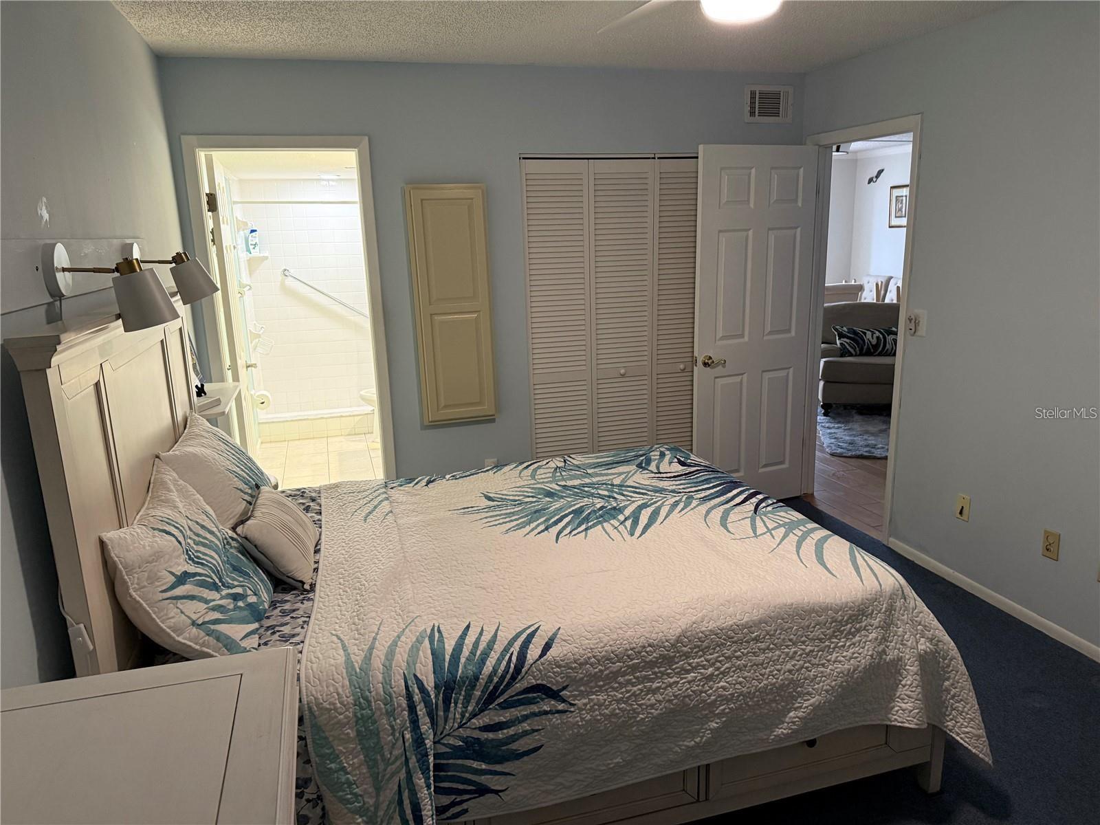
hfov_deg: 71.6
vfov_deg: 56.8
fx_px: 763
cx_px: 550
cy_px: 412
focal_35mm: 24
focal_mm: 6.76
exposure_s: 1/60
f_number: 1.78
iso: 400
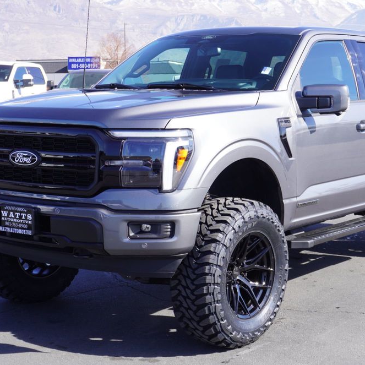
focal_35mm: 67
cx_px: 219
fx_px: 799
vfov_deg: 25.7
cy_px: 184
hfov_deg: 25.7
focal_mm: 34
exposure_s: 1/100
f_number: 8
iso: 100
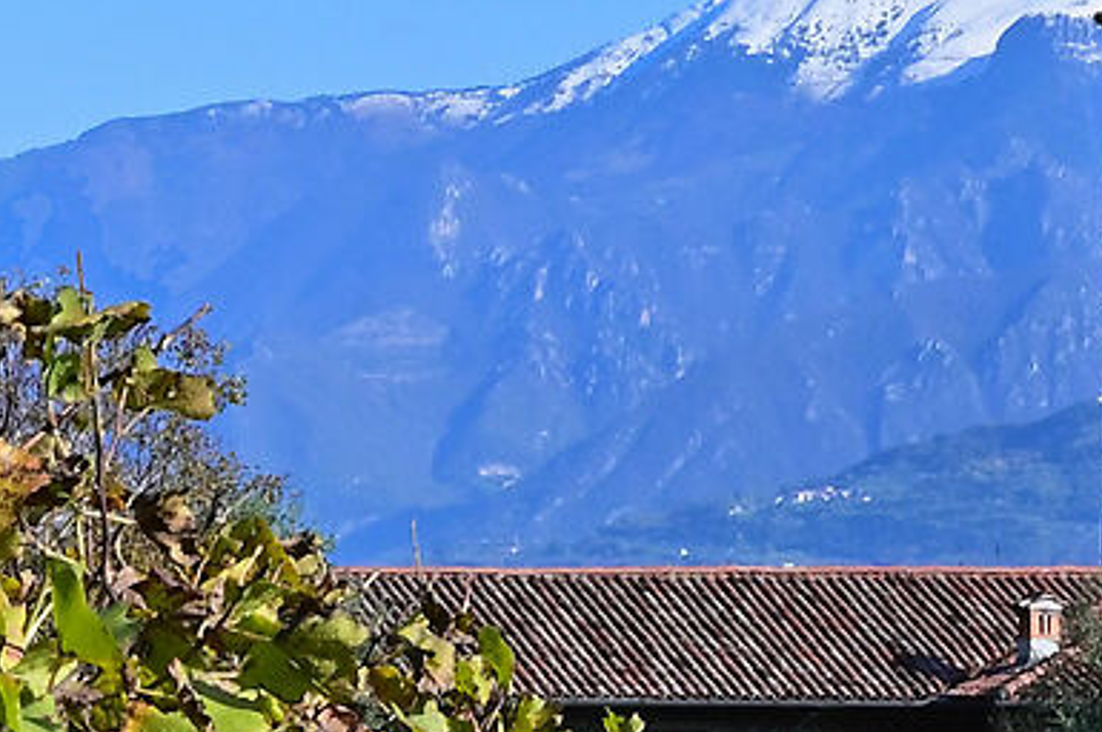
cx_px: -667
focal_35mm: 274
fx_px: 8380
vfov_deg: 5.0
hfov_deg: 7.4
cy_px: 1202
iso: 360
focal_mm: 44
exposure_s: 1/40
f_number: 20
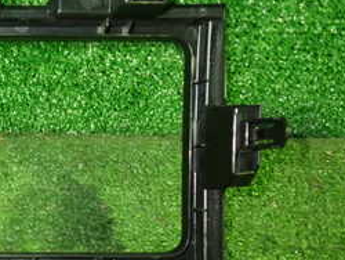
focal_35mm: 72
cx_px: -52
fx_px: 718
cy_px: 207
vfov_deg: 20.3
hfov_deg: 24.8
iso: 800
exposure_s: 1/30
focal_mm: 5.4
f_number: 2.3
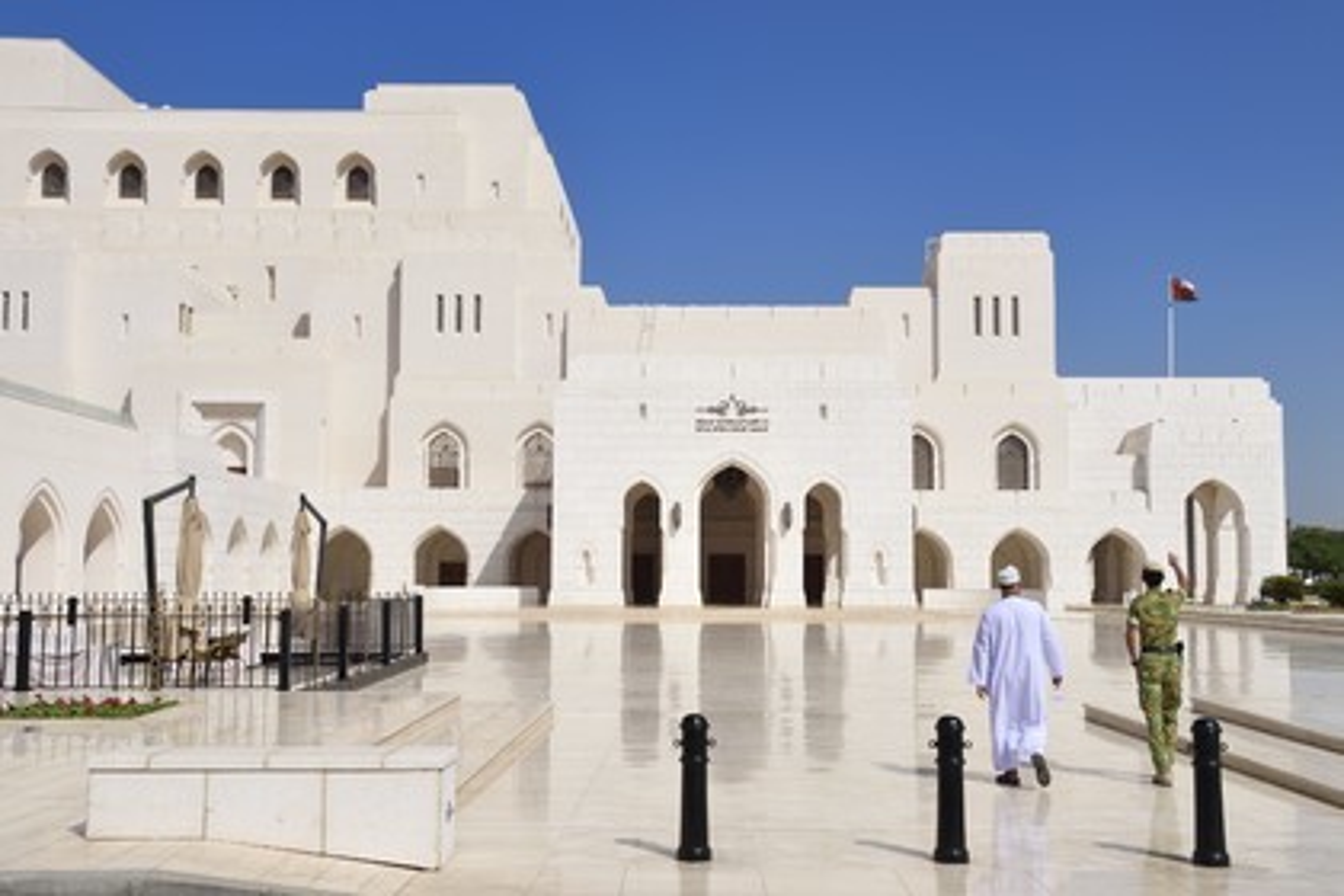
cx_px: 672
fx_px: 1419
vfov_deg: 35.1
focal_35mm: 38
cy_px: 448
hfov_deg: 50.7
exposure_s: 1/640
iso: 200
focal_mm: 38
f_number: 11
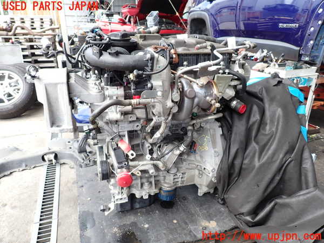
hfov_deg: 69.4
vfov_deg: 54.9
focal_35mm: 25
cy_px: 122
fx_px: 234
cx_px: 162
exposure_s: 1/160
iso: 100
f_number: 2.8
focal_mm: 4.5
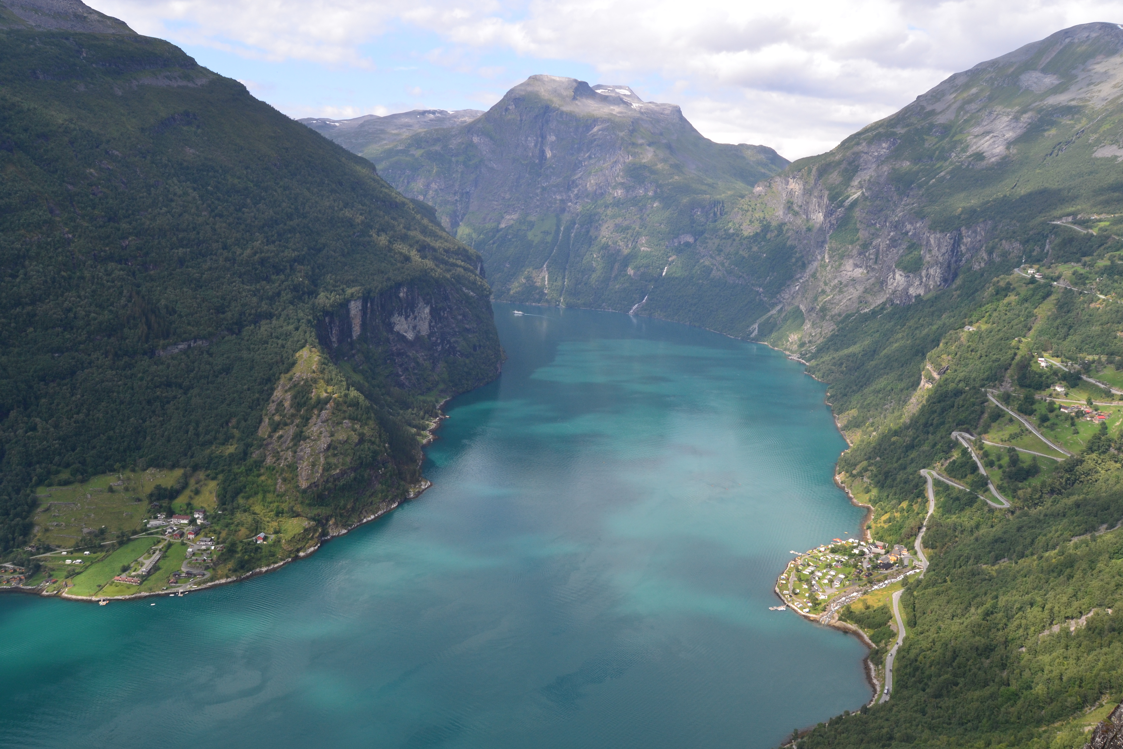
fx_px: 842
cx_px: 562
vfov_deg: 47.9
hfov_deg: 67.4
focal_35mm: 27
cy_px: 374
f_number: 11
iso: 400
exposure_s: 1/320
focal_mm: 18
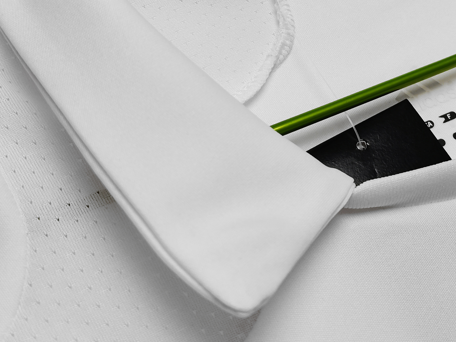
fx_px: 725
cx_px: 308
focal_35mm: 55
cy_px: 42
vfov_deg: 25.8
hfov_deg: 34.6
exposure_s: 1/348
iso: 160
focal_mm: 5.58
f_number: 1.8
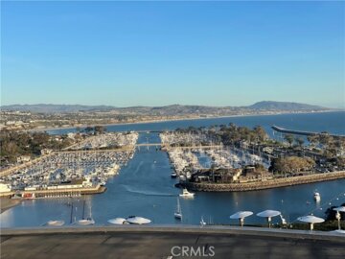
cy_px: 130
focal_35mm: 52
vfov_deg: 28.0
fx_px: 518
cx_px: 172
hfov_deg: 36.8
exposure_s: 1/1229
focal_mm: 6
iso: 25
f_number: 2
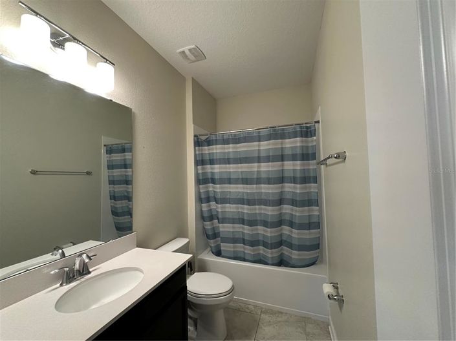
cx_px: 228
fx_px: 184
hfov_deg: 102.1
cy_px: 170
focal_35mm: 14
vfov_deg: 85.6
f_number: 2.2
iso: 250
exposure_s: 1/120
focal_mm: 2.22
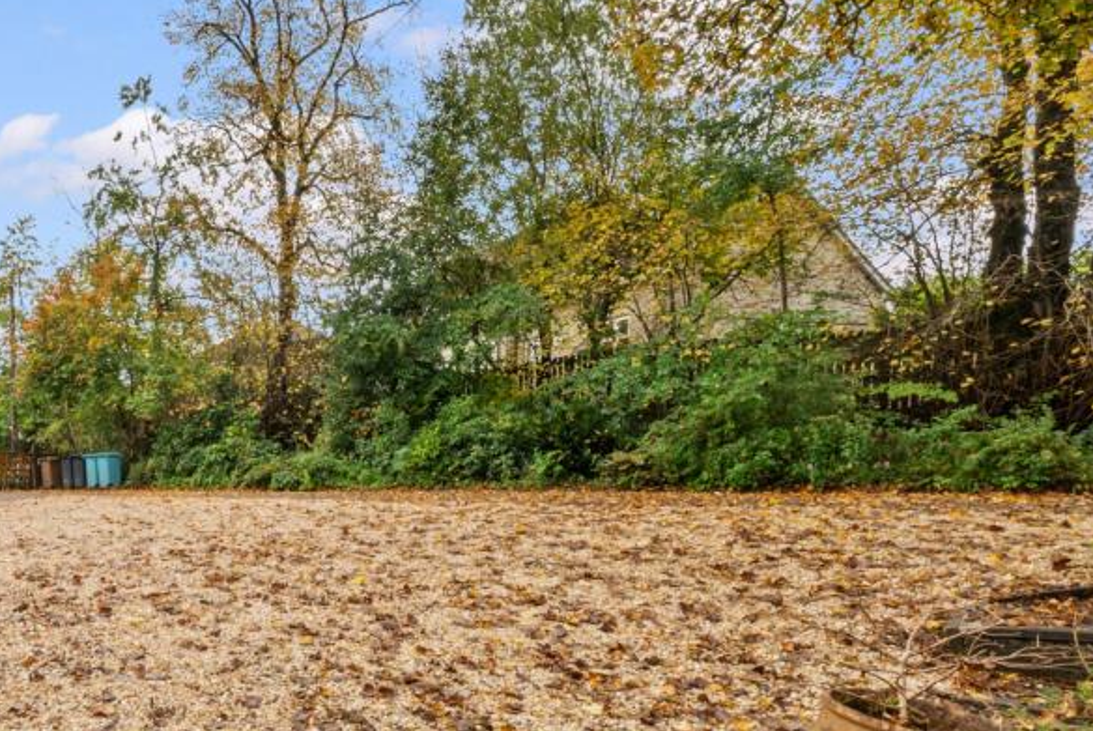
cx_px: 202
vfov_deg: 59.0
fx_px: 638
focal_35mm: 21
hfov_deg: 72.0
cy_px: 445
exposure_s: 1/3
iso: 640
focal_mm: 12
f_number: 22
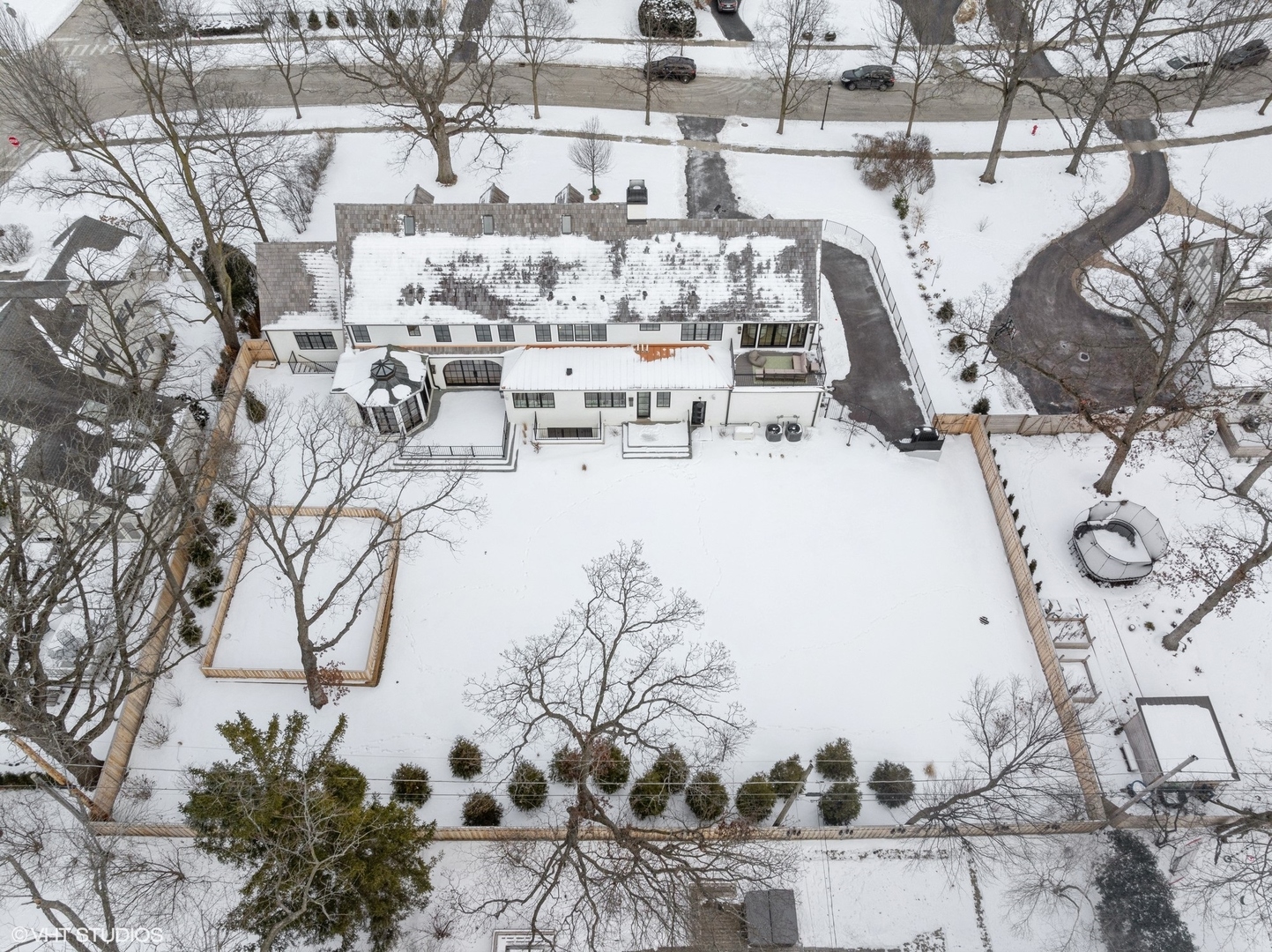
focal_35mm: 24
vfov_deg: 56.8
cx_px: 636
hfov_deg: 71.6
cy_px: 476
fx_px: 881
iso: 200
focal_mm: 12.29
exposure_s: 1/120
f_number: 8
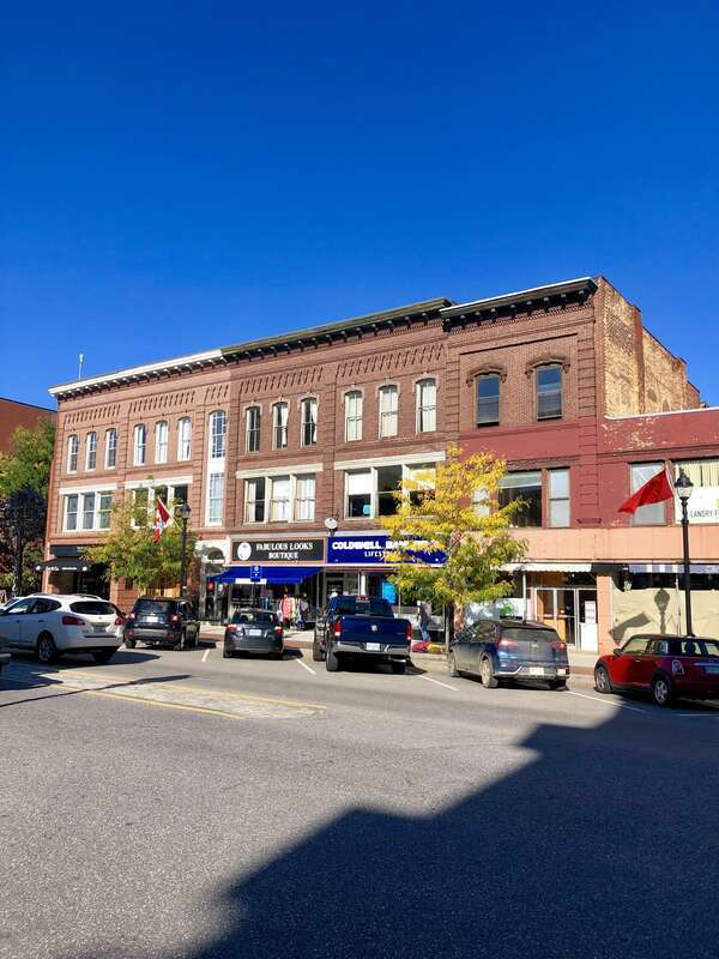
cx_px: 360
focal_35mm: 28
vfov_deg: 63.4
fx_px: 775
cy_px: 480
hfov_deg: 49.7
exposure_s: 1/2000
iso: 20
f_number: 1.8
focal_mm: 3.99
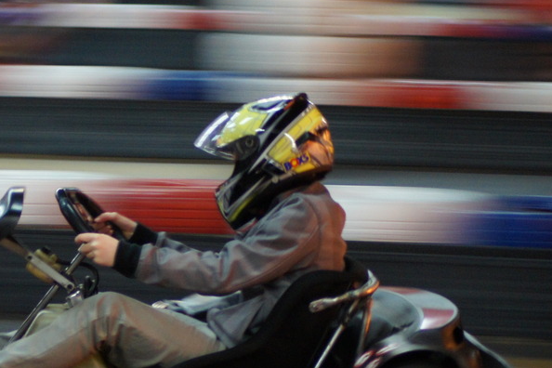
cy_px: 262
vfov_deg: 6.5
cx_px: 134
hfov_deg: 9.7
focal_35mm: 212
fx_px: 3250
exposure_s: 1/25
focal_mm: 70
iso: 1600
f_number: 4
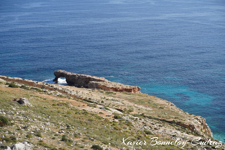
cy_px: 75
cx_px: 112
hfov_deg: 27.0
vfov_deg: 18.2
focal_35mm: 75
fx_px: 469
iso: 100
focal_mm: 75
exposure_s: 1/500
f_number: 5.6
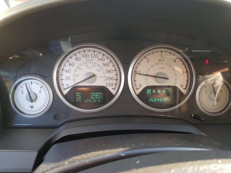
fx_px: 174
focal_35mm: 26
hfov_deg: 67.3
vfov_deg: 53.1
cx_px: 116
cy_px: 86
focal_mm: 4.2
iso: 64
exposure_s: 1/50
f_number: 1.7
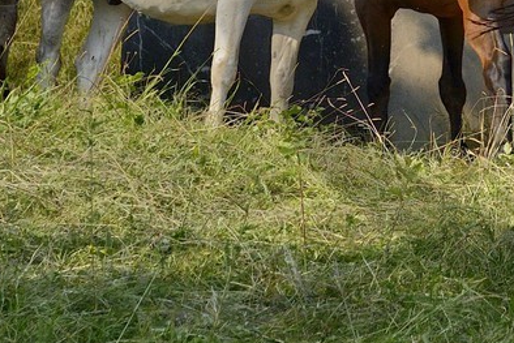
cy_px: -219
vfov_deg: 4.8
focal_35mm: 284
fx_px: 4056
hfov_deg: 7.2
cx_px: 693
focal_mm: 70
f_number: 6.3
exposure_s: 1/3200
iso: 1600
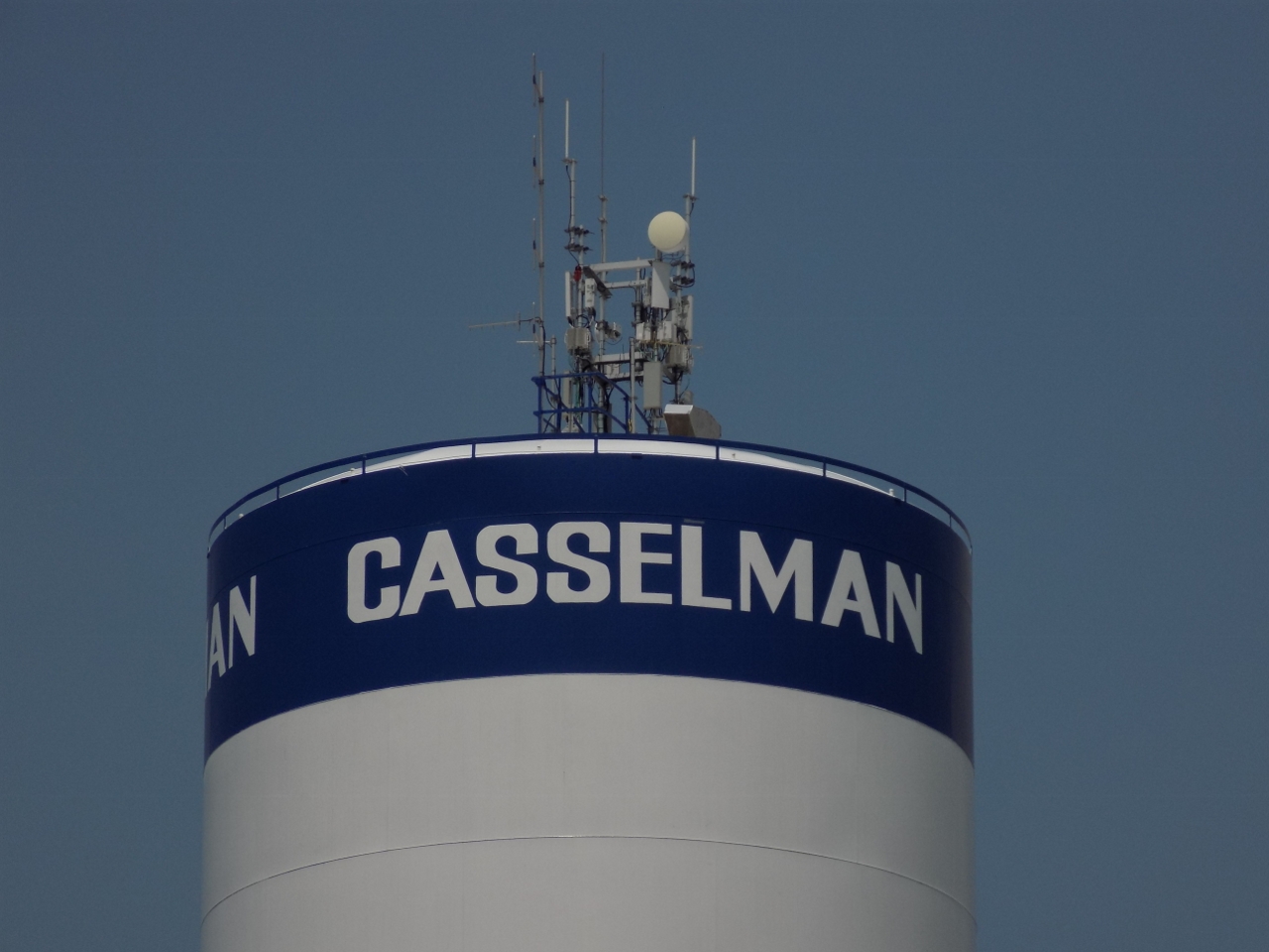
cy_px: 476
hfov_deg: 9.1
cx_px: 634
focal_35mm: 217
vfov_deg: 6.8
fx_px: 7955
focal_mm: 38.6
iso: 80
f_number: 17.6
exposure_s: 1/160
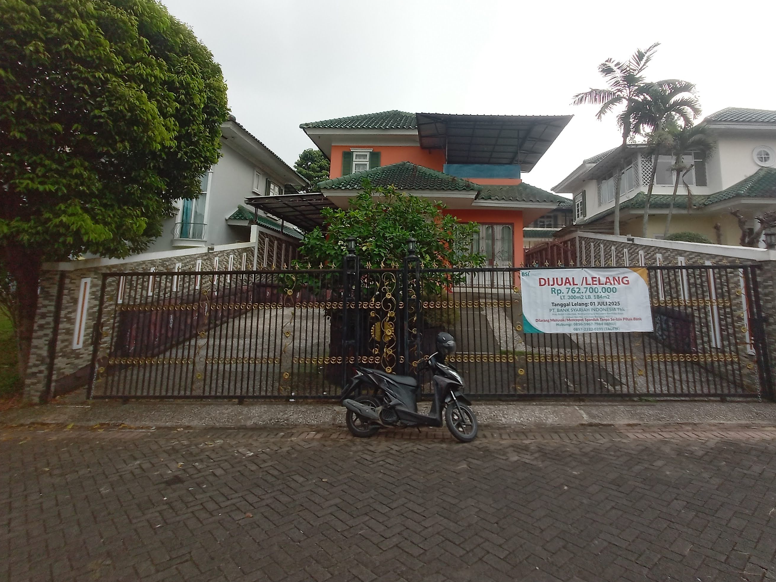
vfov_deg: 40.4
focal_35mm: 35
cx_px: 413
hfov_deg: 52.6
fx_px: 785
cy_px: 221
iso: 112
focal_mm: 1.64
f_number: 2.3
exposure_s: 1/696
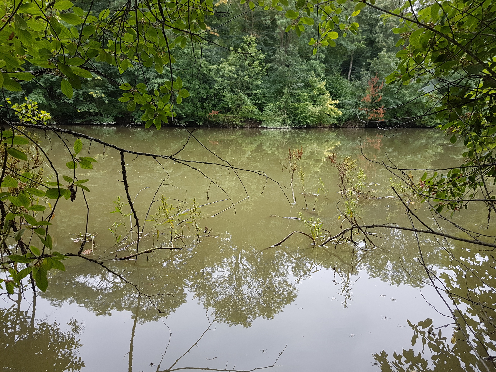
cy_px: 186
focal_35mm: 26
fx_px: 373
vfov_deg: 53.1
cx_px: 248
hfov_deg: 67.3
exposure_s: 1/100
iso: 40
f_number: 1.7
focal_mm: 4.2
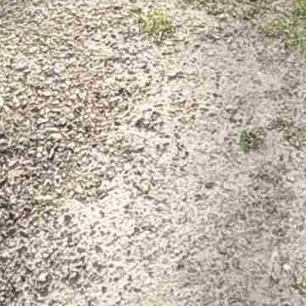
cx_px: 238
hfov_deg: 16.3
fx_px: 1060
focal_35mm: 106
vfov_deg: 11.7
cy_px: -526
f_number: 2.2
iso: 64
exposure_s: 1/1078
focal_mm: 2.22
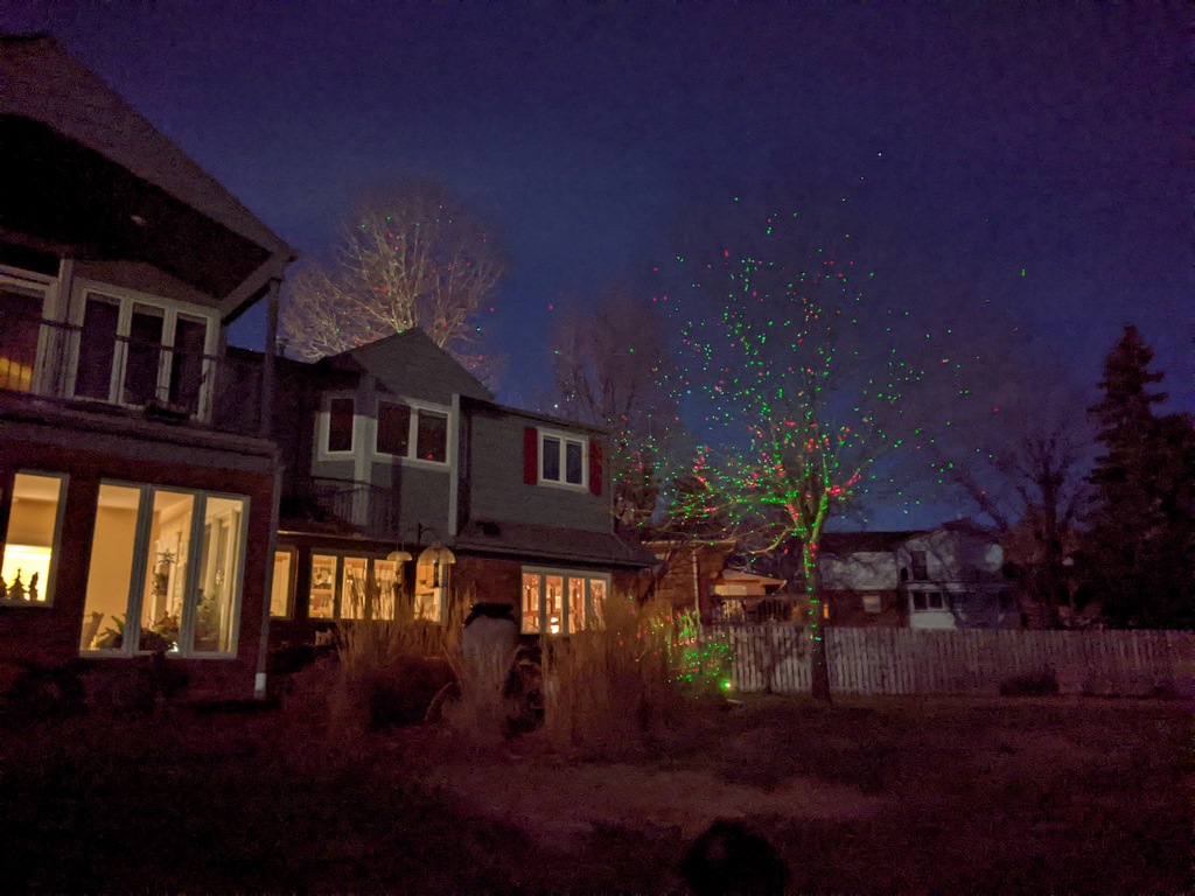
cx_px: 598
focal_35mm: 27
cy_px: 448
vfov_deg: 51.4
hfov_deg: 65.3
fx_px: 932
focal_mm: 4.44
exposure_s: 1/3
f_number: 1.8
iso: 1009
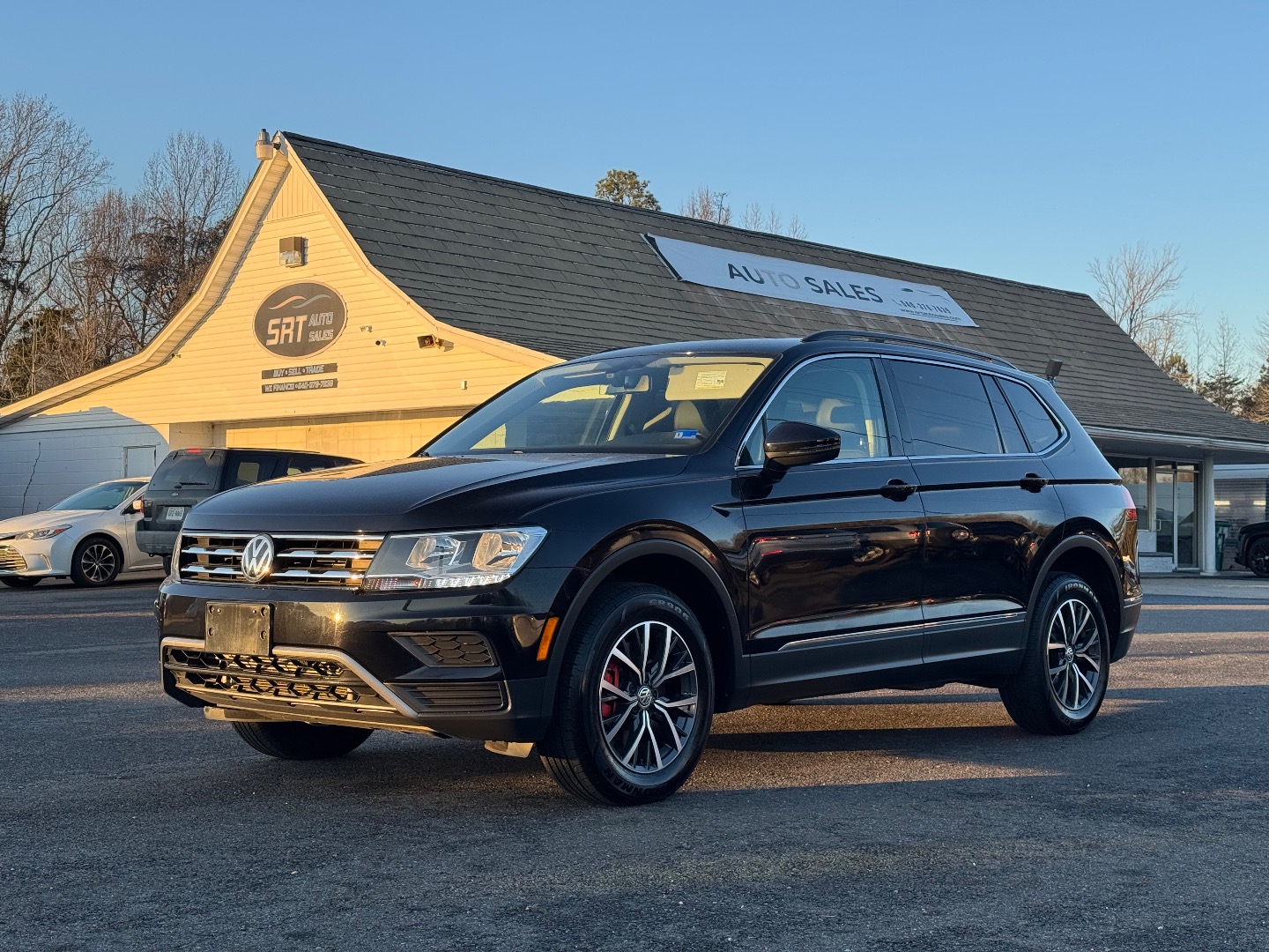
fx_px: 1760
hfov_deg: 39.7
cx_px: 634
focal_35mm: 48
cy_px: 476
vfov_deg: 30.3
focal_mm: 6.76
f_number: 1.78
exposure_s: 1/1043
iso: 64
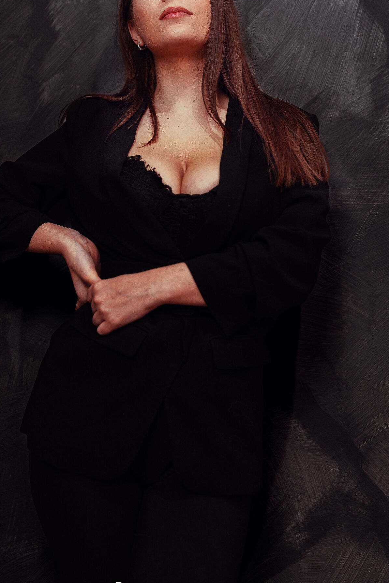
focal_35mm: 67
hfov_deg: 20.3
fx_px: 1086
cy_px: 220
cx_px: 164
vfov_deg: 30.0
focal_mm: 50
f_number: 2.5
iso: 500
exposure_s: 1/100
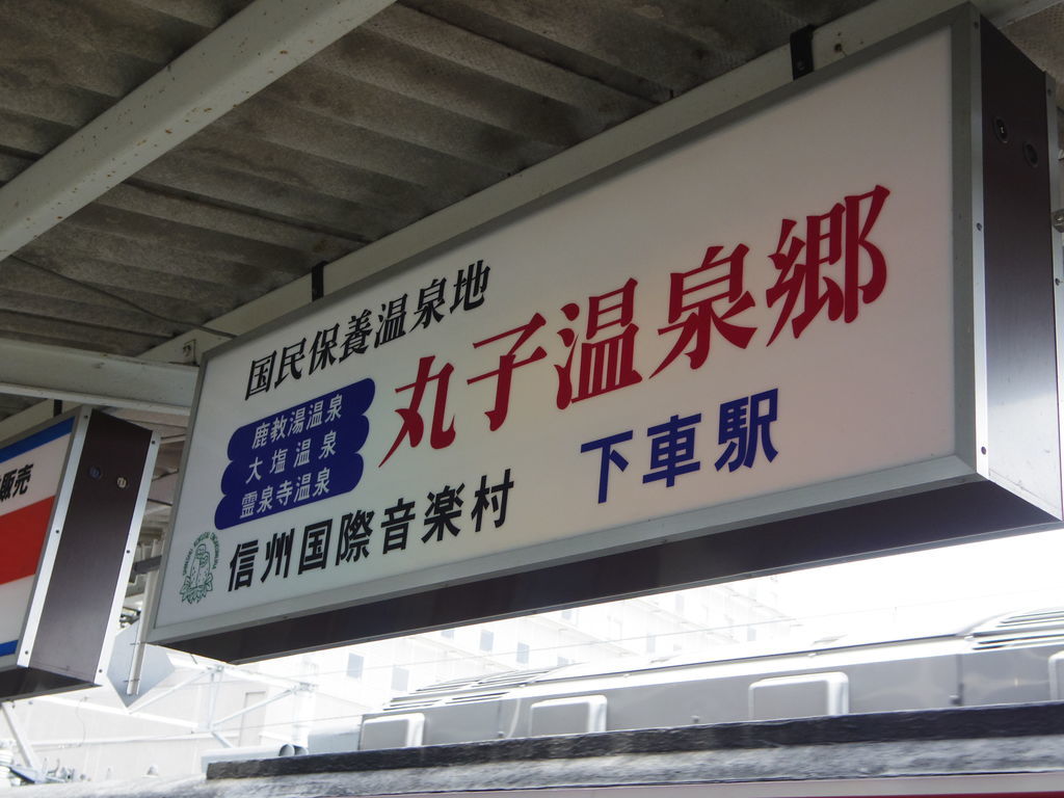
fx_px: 1445
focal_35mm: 47
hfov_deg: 40.4
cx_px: 532
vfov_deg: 30.9
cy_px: 399
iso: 250
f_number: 3.2
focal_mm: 8.5
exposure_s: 1/160
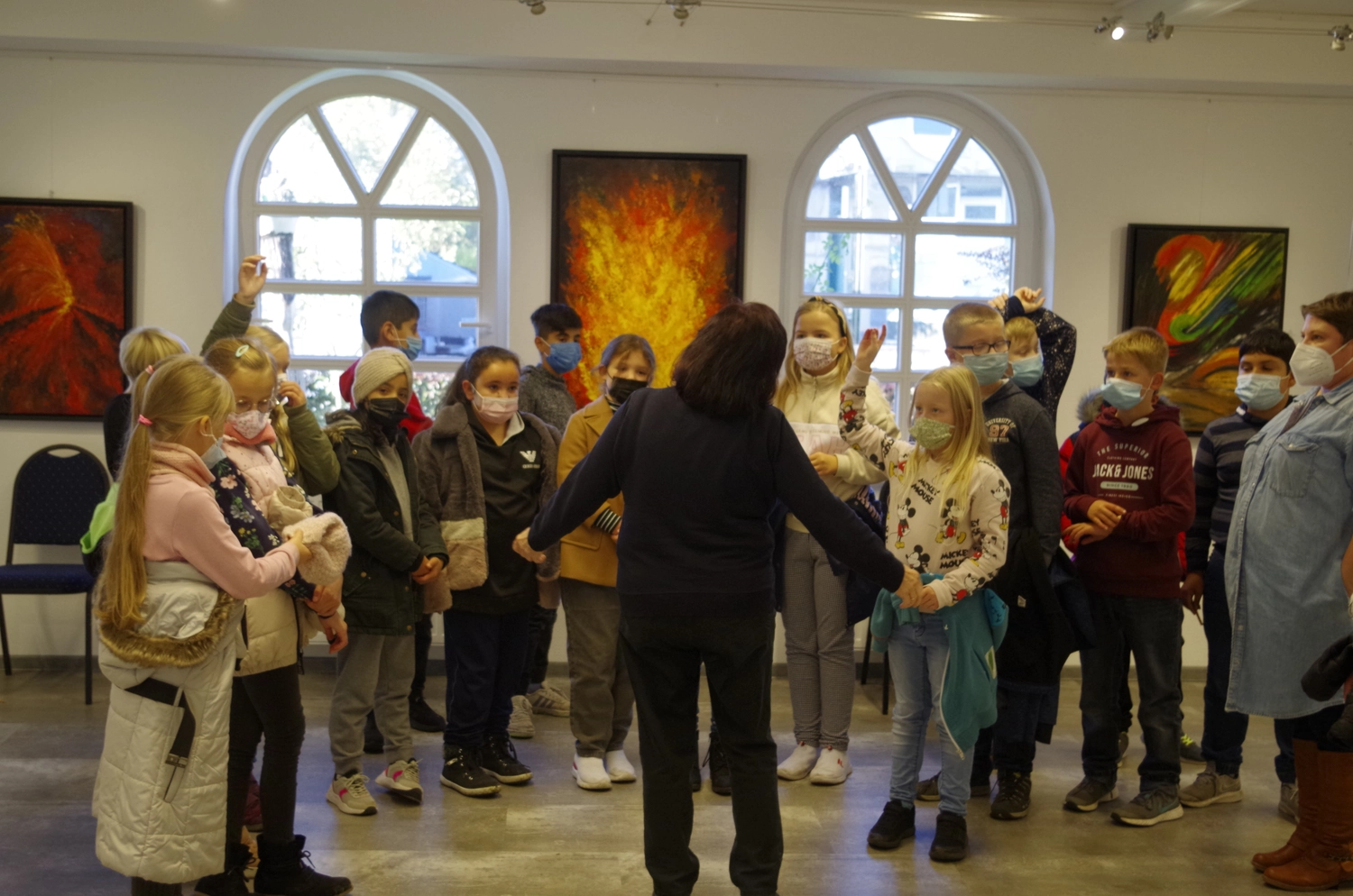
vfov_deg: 29.1
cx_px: 676
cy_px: 448
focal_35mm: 46
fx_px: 1726
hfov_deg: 42.8
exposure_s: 1/125
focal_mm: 31
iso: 800
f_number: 4
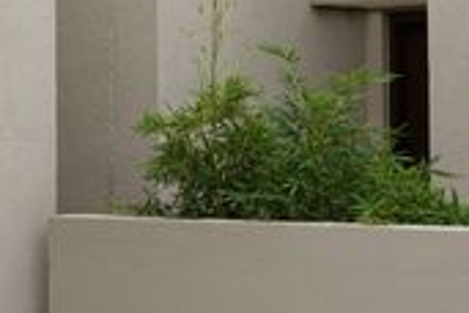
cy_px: 89
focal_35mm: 119
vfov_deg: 11.5
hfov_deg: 17.1
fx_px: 1554
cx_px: 187
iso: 125
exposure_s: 1/160
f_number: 5
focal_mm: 31
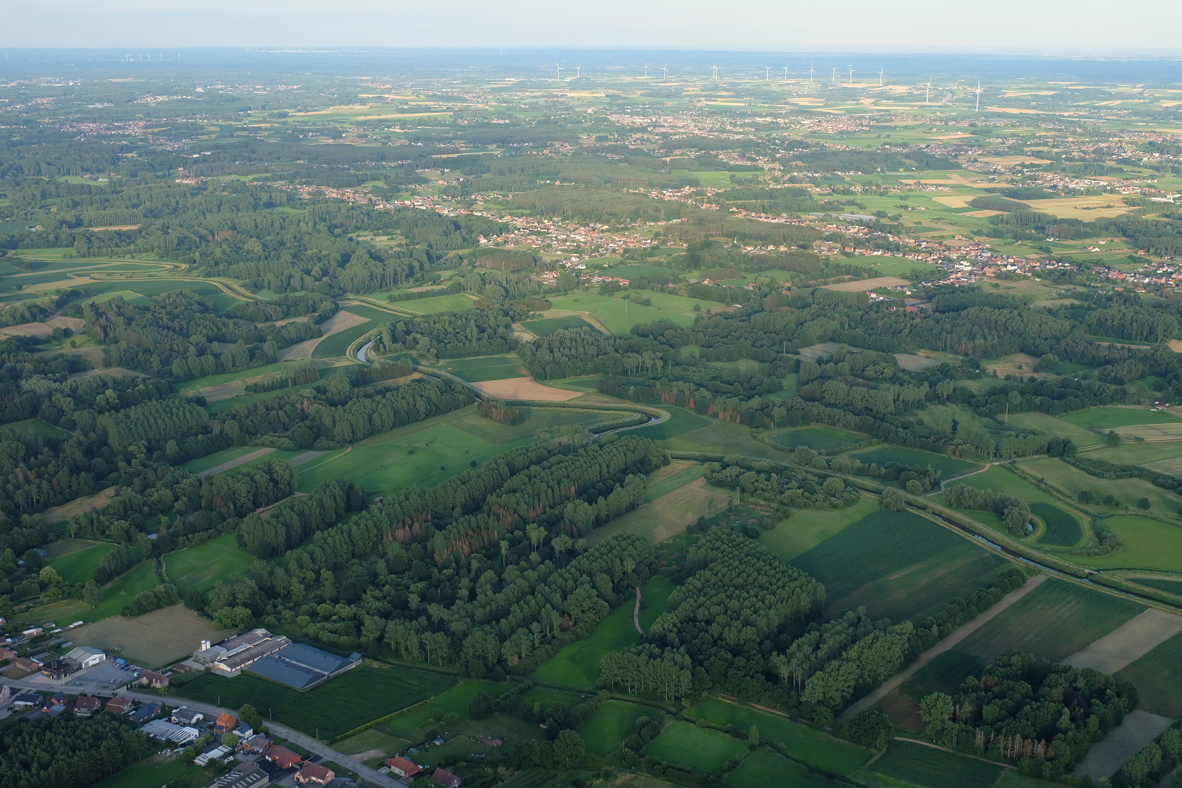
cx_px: 591
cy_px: 394
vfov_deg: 31.9
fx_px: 1379
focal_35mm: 42
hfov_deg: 46.4
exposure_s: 1/160
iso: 400
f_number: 8
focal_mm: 28.2
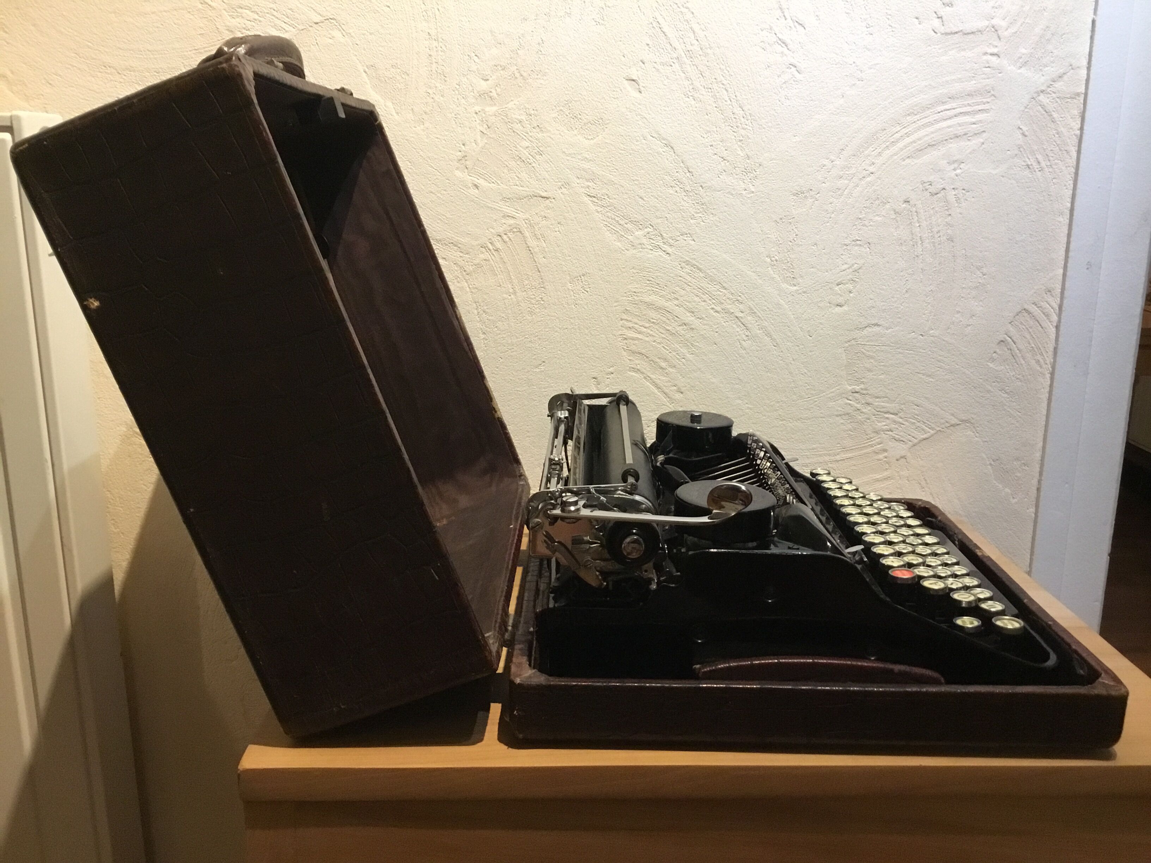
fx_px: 1031
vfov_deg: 45.4
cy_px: 432
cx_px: 576
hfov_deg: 58.4
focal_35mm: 31
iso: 200
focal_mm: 3.3
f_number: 2.4
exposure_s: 1/25
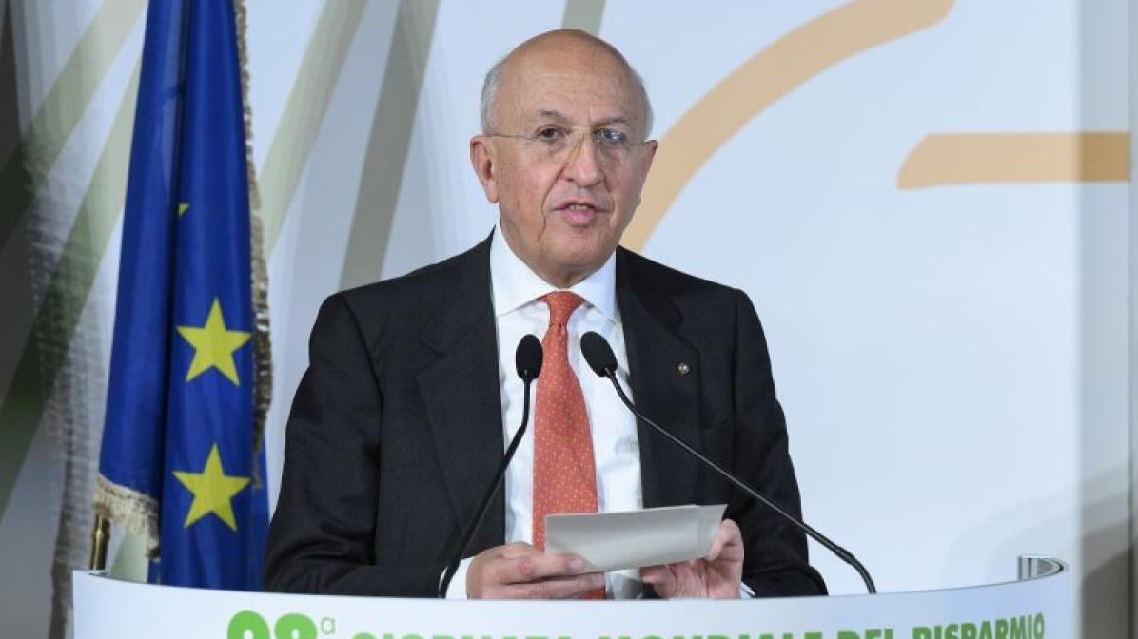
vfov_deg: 6.6
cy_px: 360
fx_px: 5551
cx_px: 570
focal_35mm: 184
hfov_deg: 11.7
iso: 3200
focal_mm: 175
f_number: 5
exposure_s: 1/250
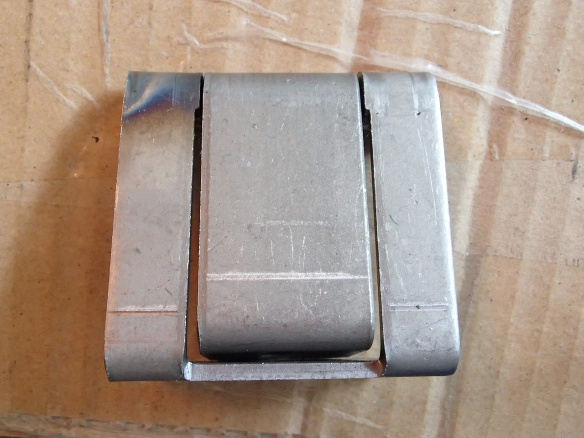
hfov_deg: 56.8
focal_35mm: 32
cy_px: 219
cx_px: 292
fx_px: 540
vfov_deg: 44.2
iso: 800
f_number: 3.8
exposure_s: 1/40
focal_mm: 5.8
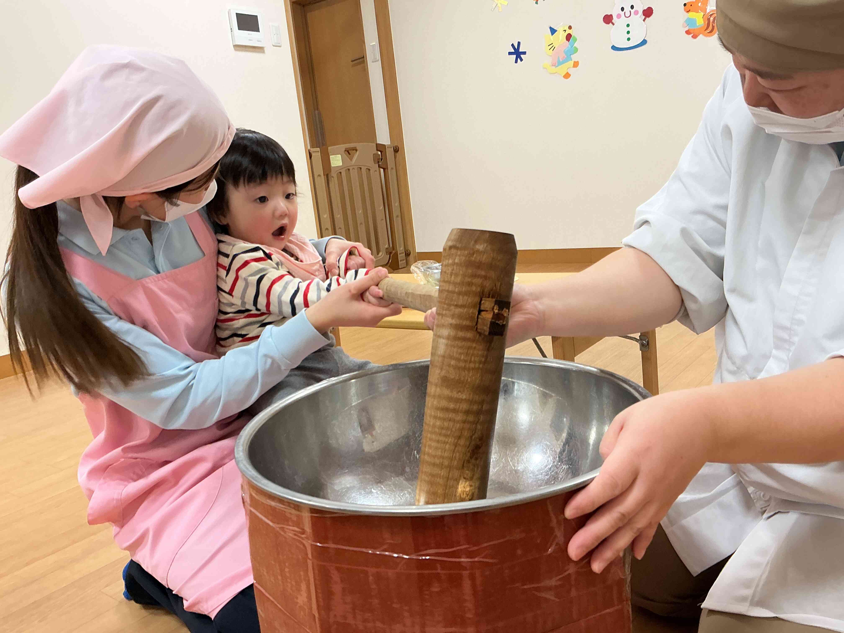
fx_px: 707
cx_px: 422
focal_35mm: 29
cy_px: 316
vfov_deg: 48.2
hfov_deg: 61.7
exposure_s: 1/60
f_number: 1.8
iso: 50
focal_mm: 3
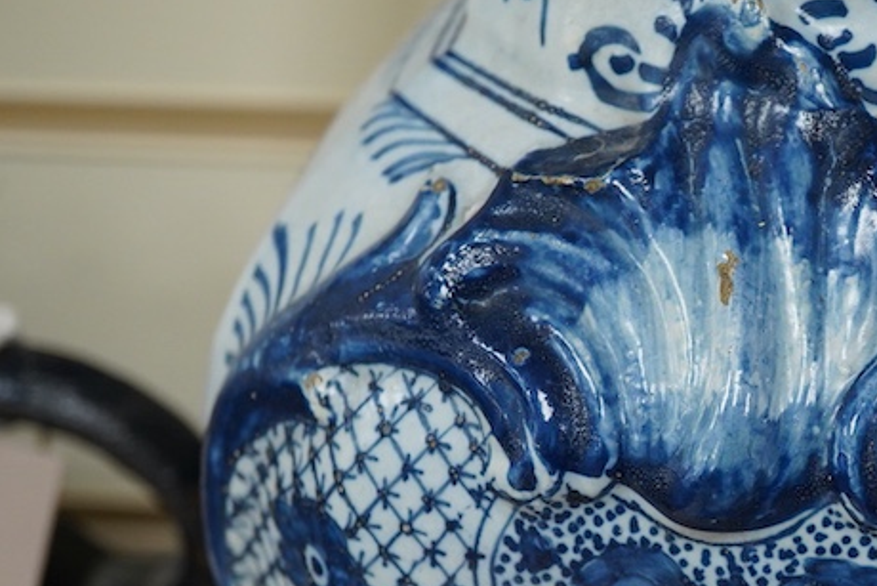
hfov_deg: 22.5
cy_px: 470
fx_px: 2144
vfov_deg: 15.4
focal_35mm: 88
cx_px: 808
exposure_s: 1/125
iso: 1250
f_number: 7.1
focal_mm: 30
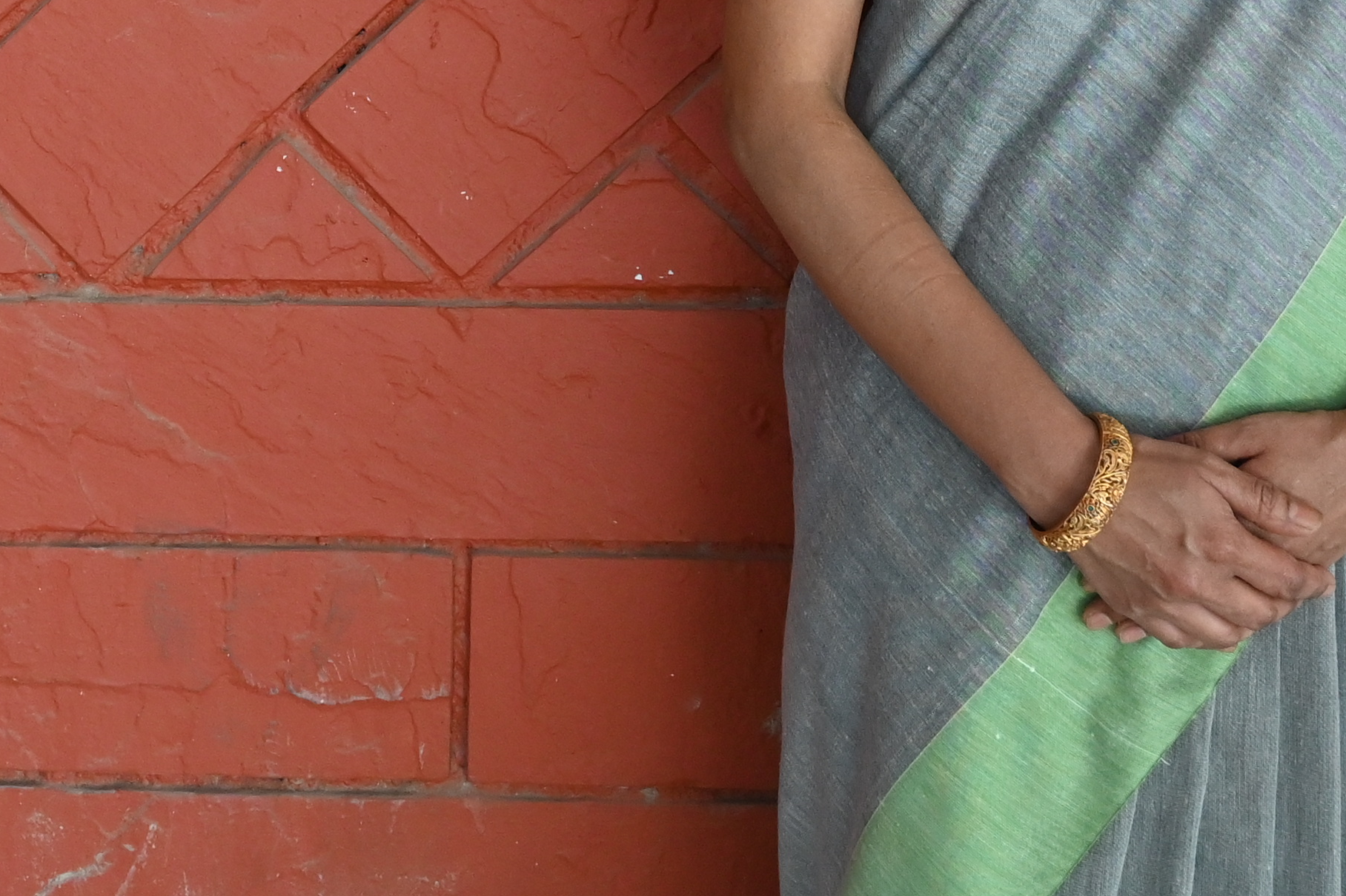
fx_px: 3439
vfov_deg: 14.3
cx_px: 291
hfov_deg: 21.9
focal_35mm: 92
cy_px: -233
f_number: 3.8
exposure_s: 1/125
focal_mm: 20
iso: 1000
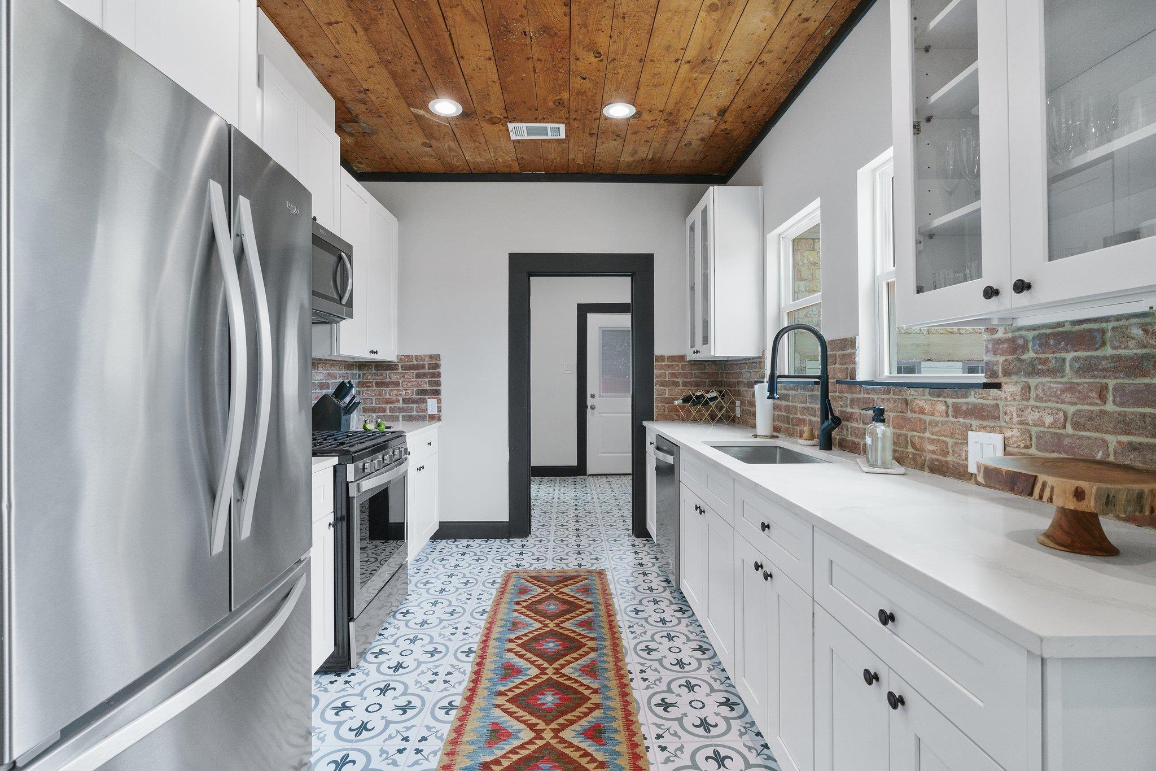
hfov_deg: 96.7
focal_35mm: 16
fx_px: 514
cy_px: 386
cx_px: 578
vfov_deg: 73.7
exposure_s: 1/30
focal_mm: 16
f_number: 8
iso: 2000
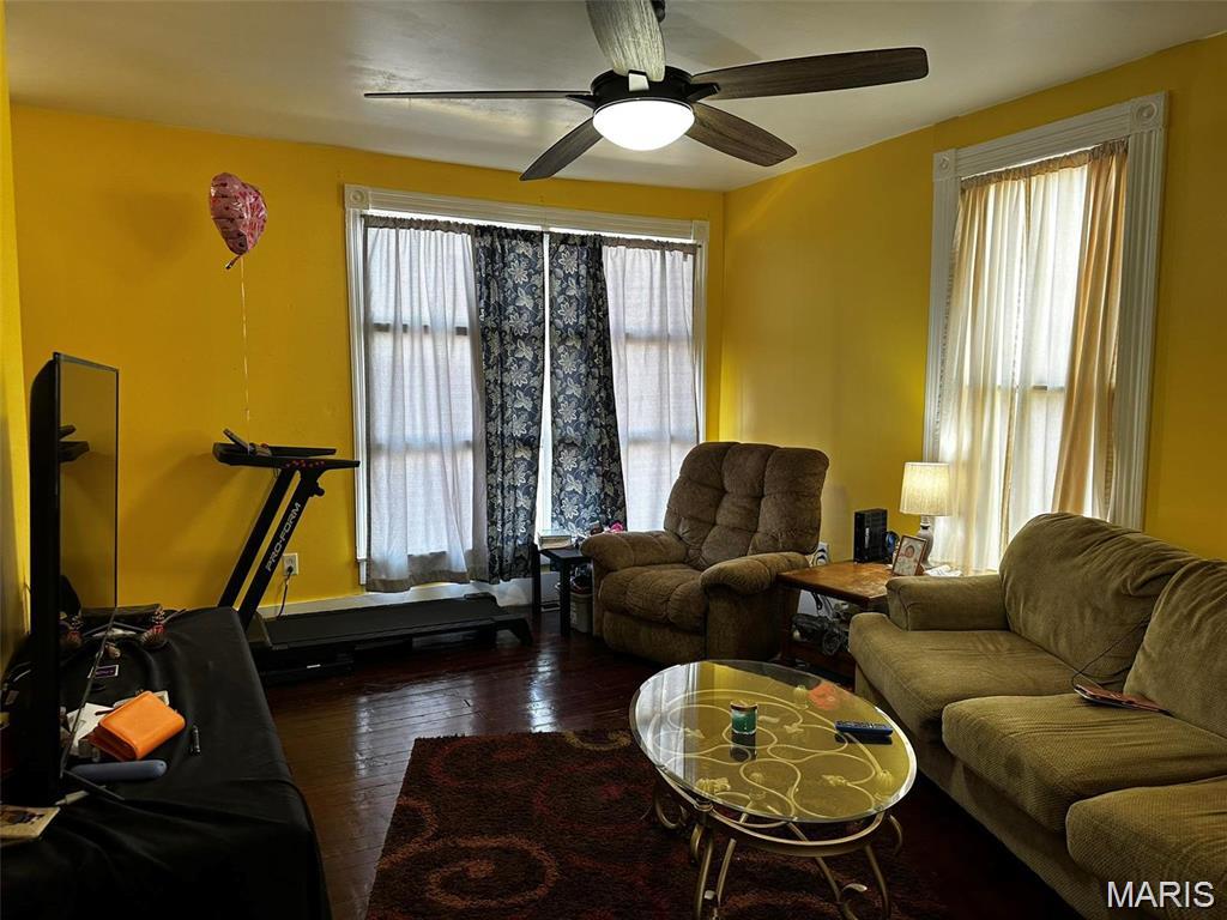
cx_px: 614
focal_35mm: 24
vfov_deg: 56.8
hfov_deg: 71.6
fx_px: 851
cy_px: 460
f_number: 1.78
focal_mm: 6.86
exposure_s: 1/60
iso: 125
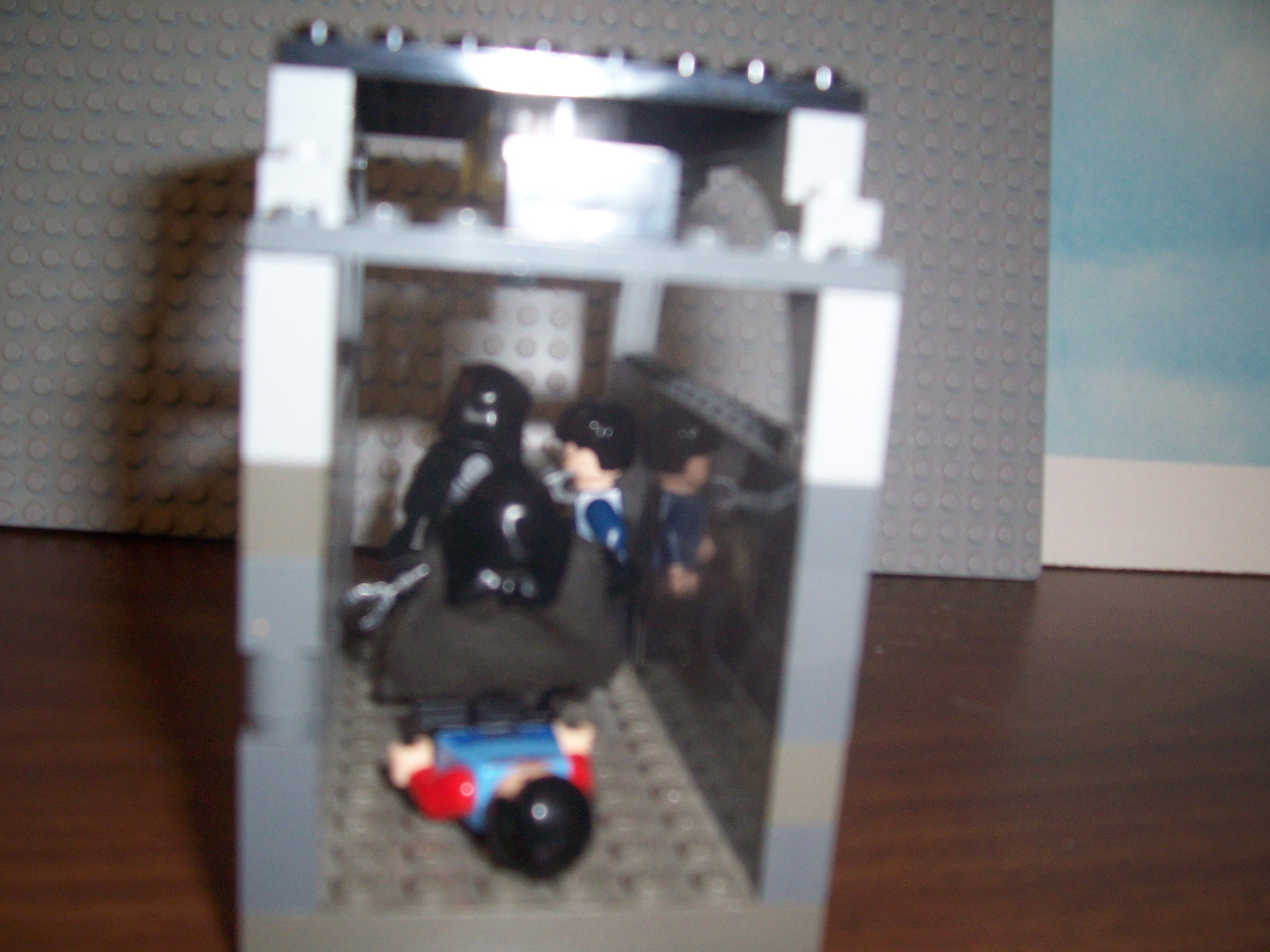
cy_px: 476
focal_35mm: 34
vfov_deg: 41.8
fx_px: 1247
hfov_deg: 54.0
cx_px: 635
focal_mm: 5.6
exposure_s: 1/60
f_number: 2.7
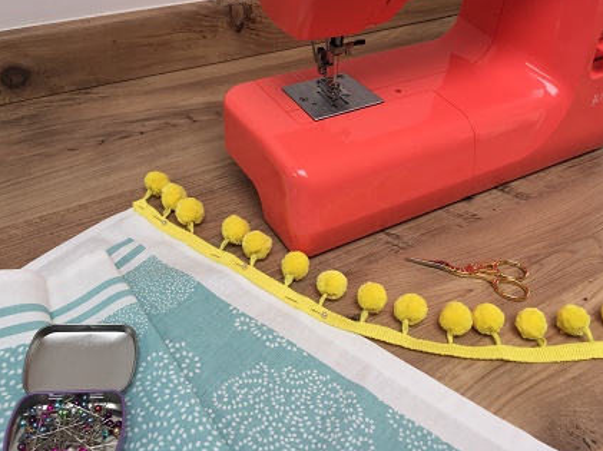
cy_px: 224
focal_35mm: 31
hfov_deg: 58.4
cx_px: 309
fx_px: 540
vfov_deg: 45.4
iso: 32
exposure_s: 1/159
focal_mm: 4.15
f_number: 2.2
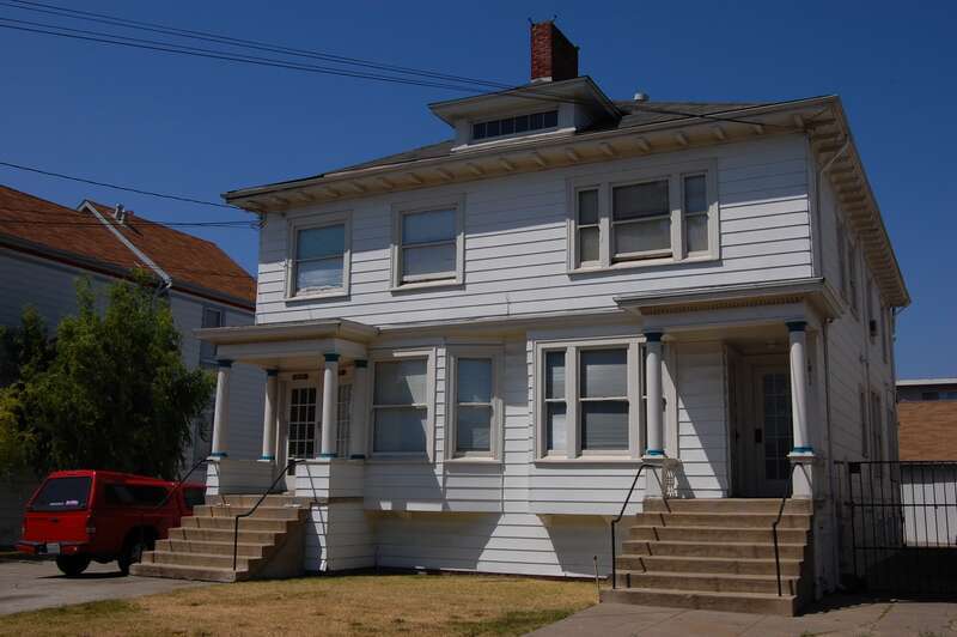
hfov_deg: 53.2
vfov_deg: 36.8
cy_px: 318
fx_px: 956
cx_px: 478
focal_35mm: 36
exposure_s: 1/320
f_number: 16
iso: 200
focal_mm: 24
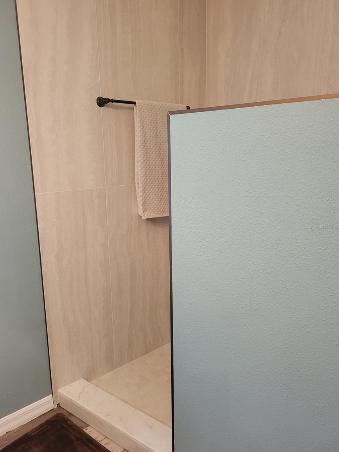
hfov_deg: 51.3
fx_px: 353
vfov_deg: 65.3
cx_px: 163
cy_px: 226
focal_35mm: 27
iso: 400
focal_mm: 5.4
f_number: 1.8
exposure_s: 1/40
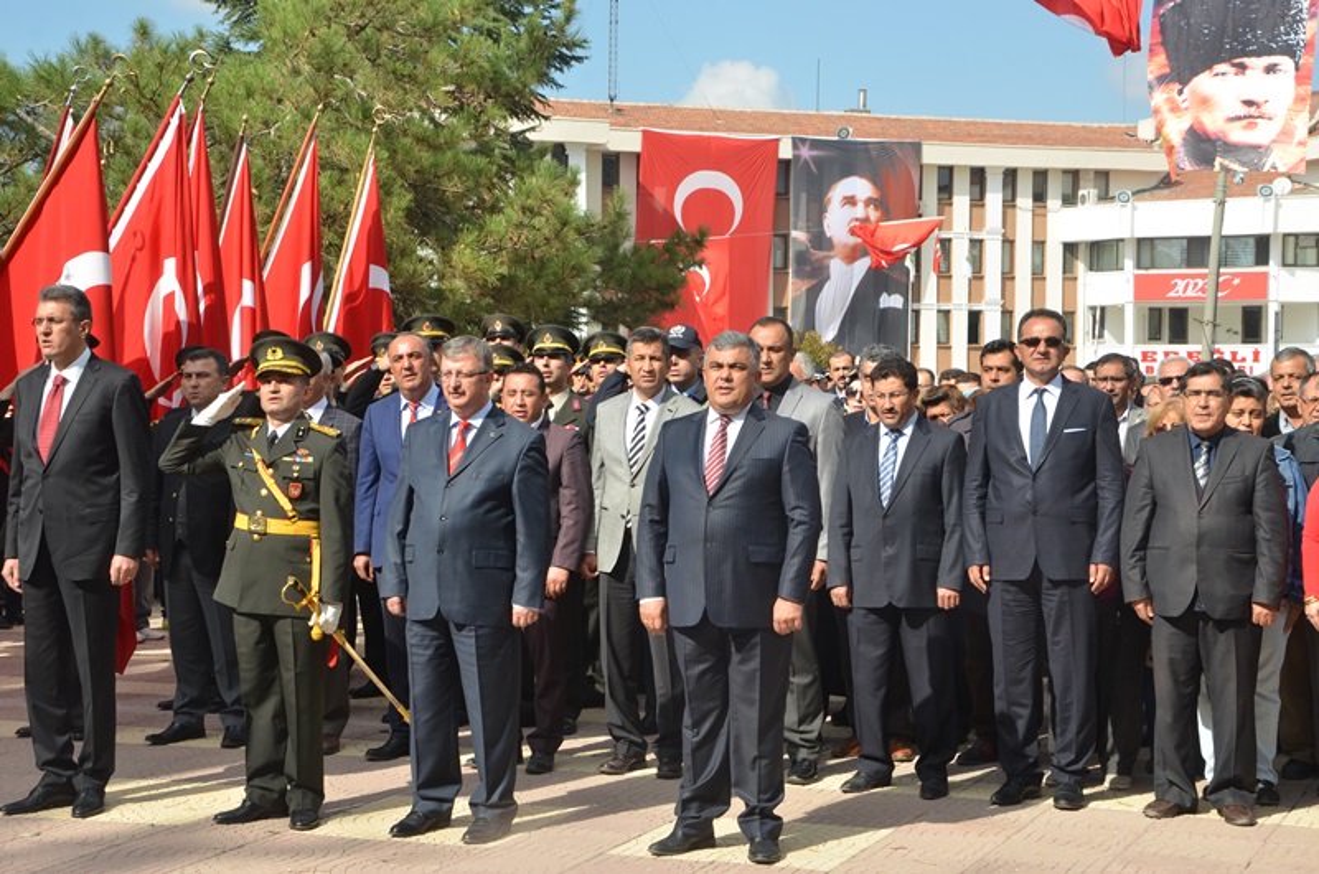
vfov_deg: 21.5
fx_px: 2304
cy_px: 437
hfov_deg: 32.0
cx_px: 660
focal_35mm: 63
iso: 400
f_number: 11
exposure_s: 1/500
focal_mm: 42
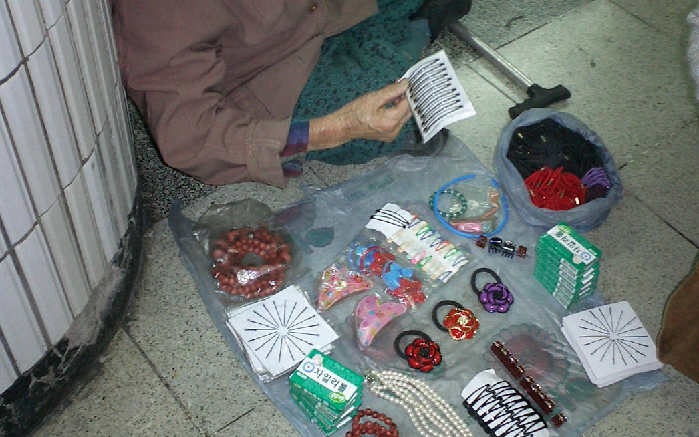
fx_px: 914
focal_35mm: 48
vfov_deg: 26.9
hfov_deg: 41.8
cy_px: 214
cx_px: 378
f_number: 3.5
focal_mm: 5.6
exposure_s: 1/40
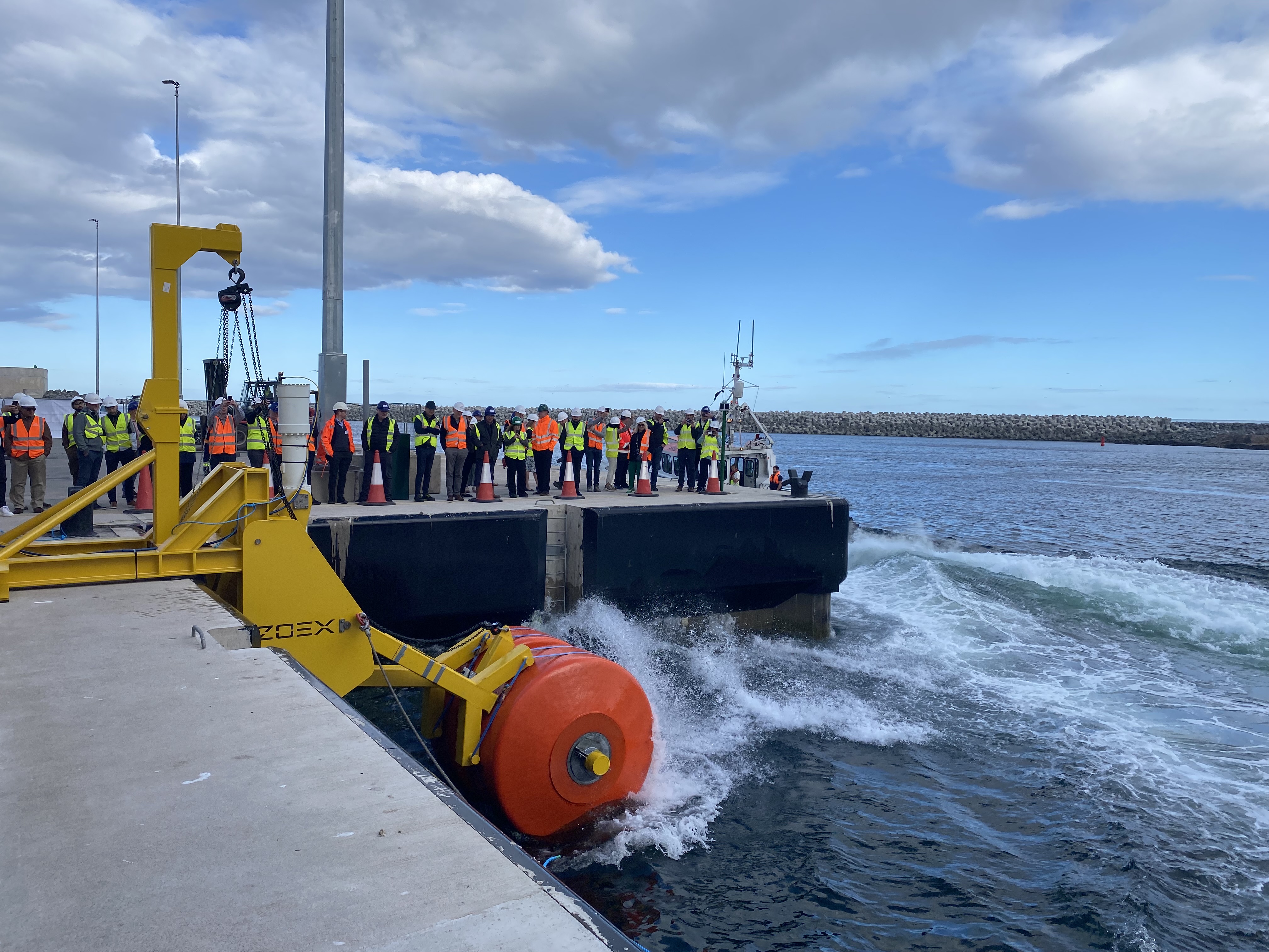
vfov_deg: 53.1
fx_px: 953
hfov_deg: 67.3
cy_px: 476
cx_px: 634
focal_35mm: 26
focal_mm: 4.25
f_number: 1.8
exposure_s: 1/2222
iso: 32
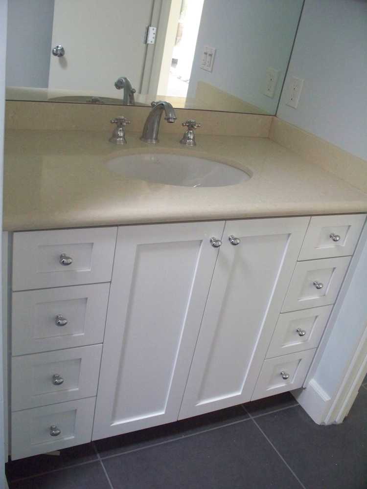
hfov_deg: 39.7
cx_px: 184
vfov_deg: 51.4
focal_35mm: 36
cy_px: 244
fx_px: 509
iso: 640
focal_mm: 7.54
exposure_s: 1/125
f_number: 2.8
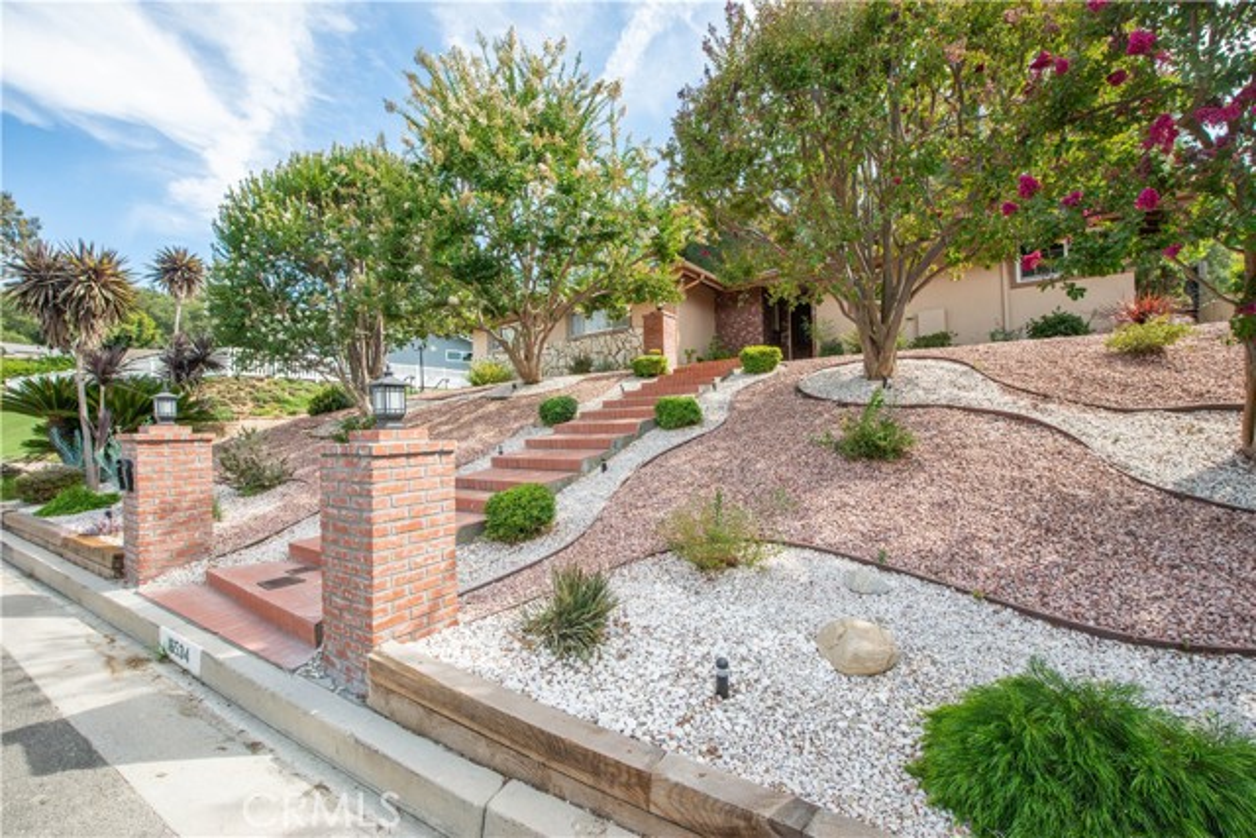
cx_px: 628
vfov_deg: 81.2
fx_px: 489
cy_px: 419
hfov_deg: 104.2
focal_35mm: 14
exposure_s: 1/500
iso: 400
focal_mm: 14
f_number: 7.1
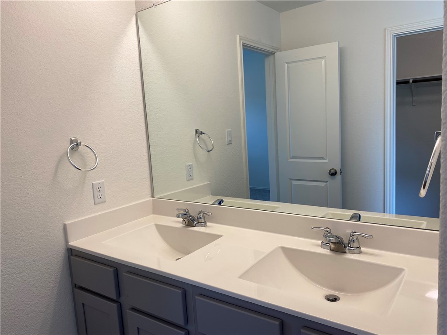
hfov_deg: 67.3
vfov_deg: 53.1
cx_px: 224
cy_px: 168
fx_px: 336
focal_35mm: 26
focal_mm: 4.25
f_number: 1.8
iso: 50
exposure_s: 1/120
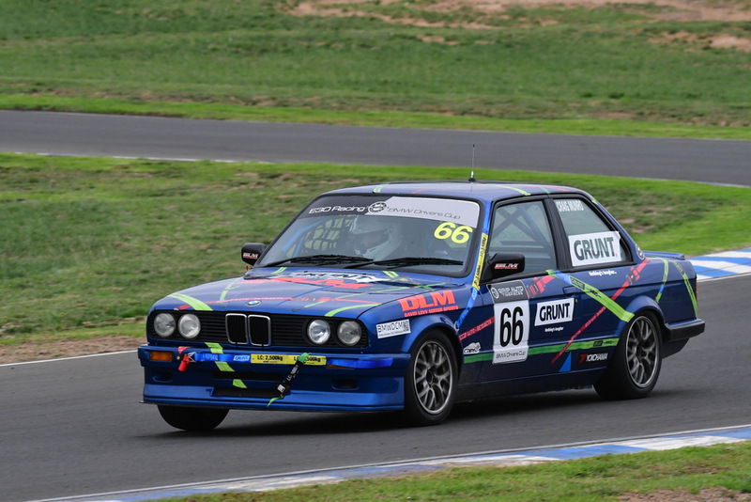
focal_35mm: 405
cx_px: 376
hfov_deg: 5.1
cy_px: 251
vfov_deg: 3.4
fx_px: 8451
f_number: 10
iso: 2000
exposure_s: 1/640
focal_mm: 270
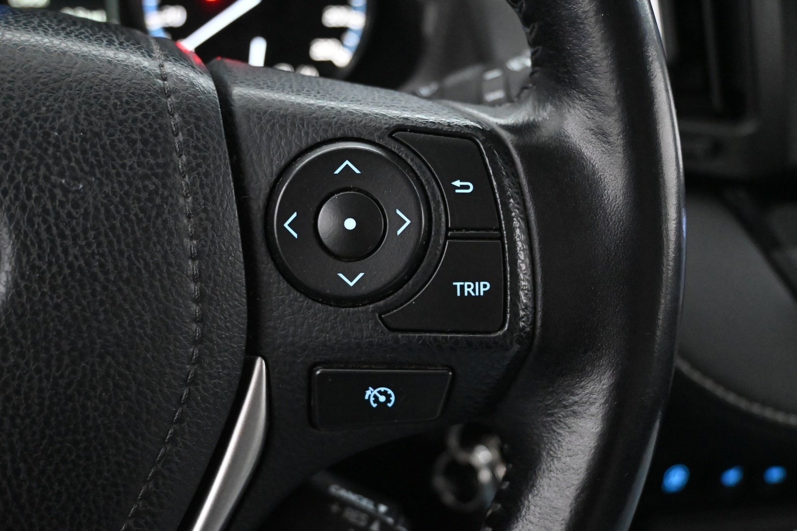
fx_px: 913
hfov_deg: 47.2
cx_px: 398
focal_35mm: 41
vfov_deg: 32.4
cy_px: 266
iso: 9000
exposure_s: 1/40
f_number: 4.5
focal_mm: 27.5
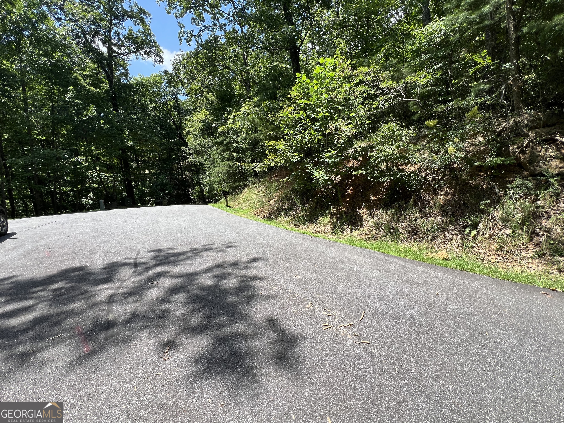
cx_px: 282
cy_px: 212
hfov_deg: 106.2
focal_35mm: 13
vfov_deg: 89.9
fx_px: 212
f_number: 1.8
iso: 32
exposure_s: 1/645
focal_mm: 1.57
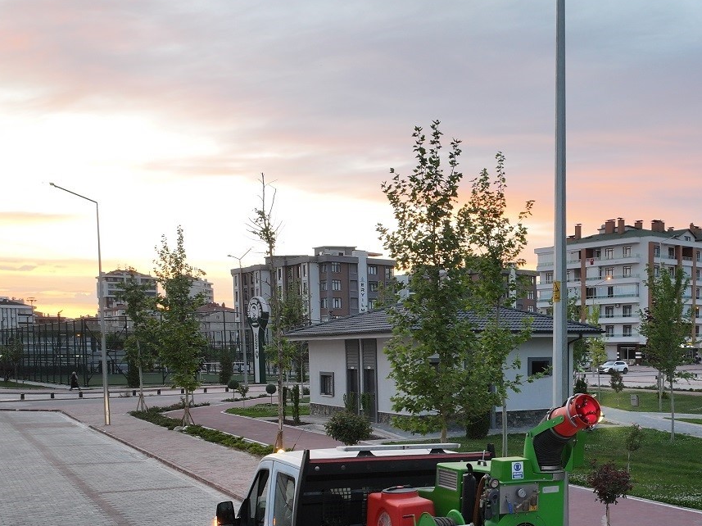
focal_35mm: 42
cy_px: 423
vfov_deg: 33.3
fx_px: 851
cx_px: 532
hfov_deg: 43.3
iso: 230
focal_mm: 12.29
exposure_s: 1/25
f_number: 2.8
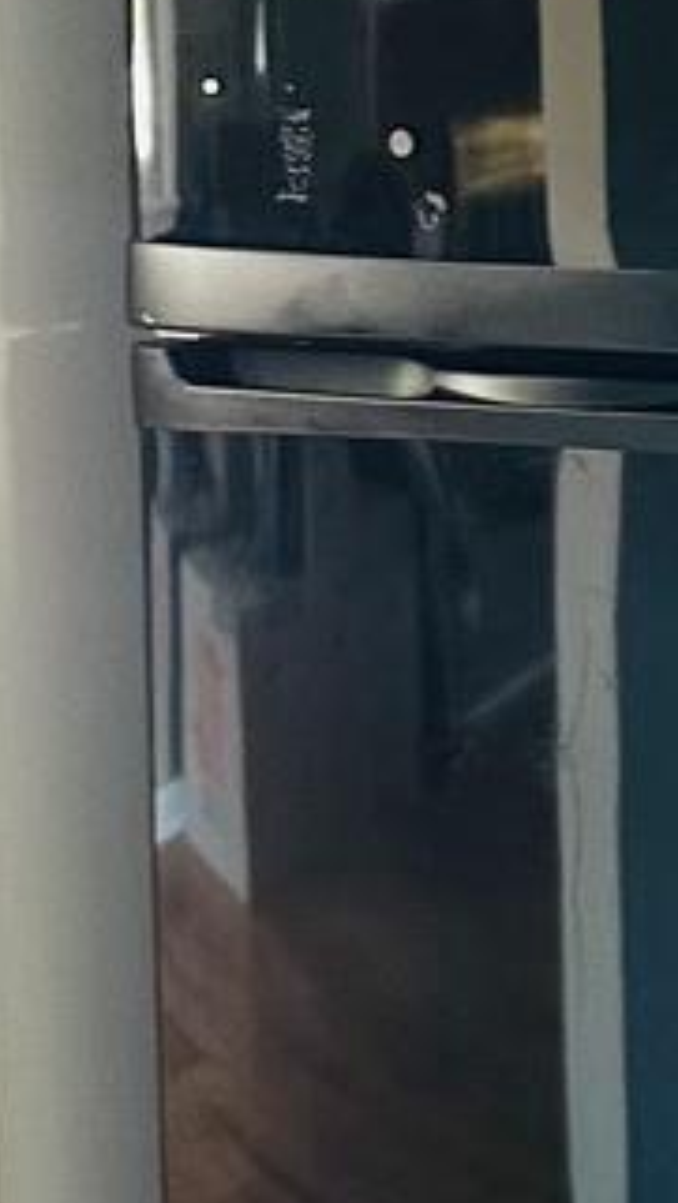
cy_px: 124
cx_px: 2027
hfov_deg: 8.3
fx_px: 3988
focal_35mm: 125
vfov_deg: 16.9
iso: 250
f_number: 1.78
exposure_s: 1/69
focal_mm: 6.86
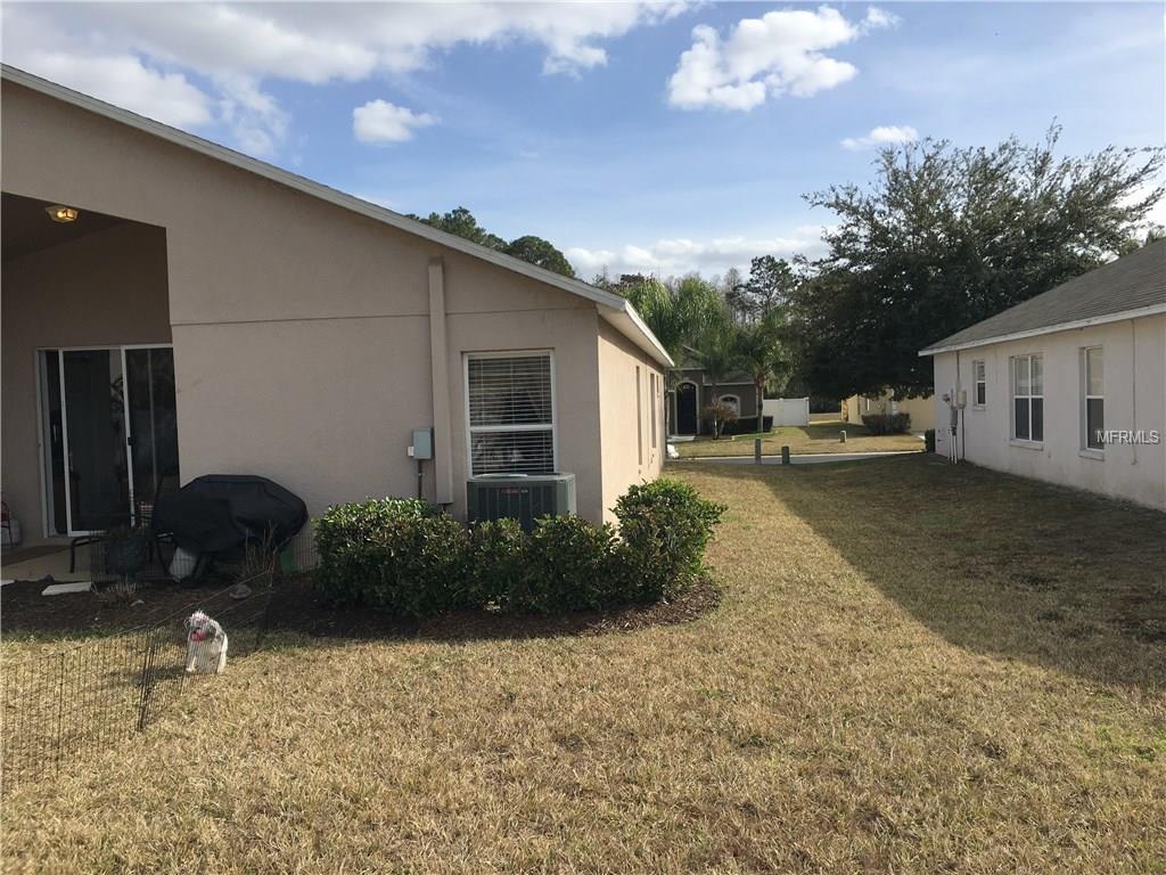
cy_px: 438
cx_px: 583
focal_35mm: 29
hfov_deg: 61.7
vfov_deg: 48.2
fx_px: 977
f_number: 2.2
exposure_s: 1/1570
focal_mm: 4.15
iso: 25
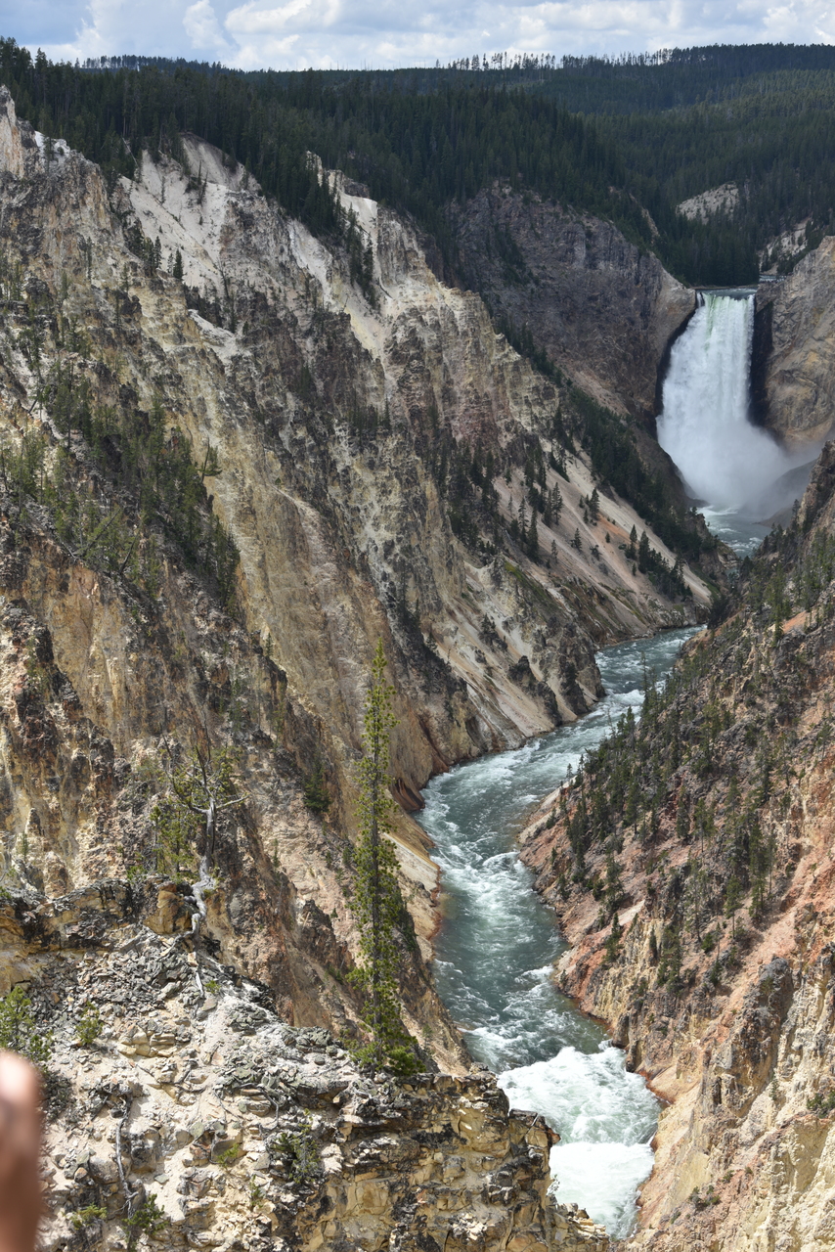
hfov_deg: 18.9
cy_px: 626
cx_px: 418
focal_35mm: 72
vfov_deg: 28.1
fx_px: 2503
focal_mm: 72
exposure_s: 1/250
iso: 100
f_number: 8
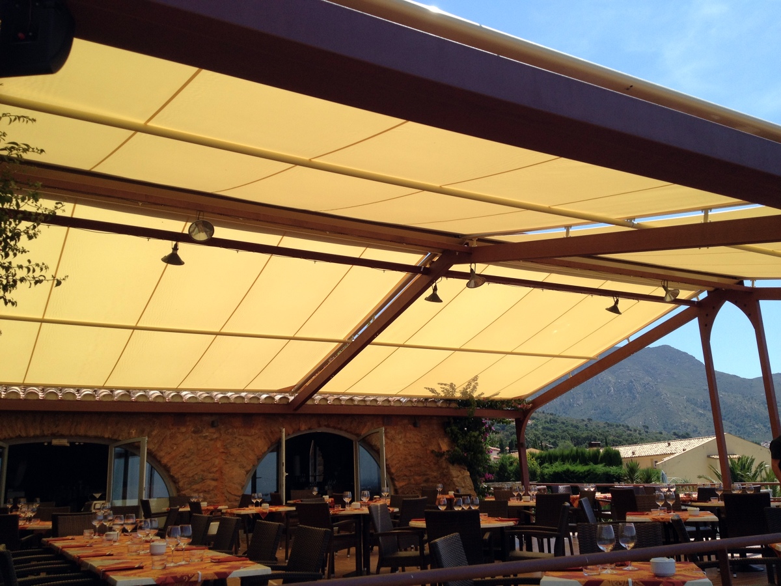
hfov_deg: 52.6
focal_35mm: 35
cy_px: 293
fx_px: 790
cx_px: 390
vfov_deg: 40.7
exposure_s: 1/1314
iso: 64
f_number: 2.4
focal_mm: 4.28
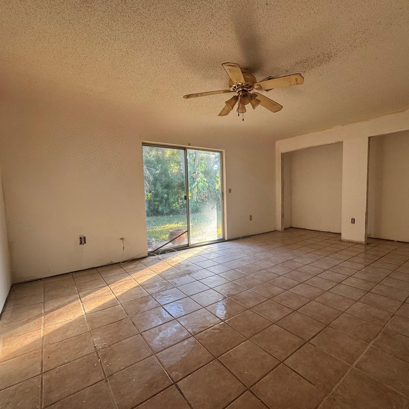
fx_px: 227
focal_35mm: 17
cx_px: 225
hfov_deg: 83.7
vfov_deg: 84.0
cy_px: 208
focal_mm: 2.22
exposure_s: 1/99
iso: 160
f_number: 2.2
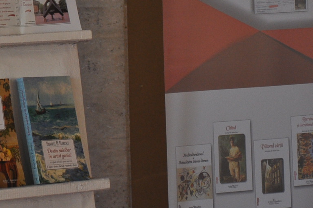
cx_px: -112
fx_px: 2918
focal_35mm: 336
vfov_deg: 4.1
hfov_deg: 6.1
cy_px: 1
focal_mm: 80
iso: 640
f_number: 5.3
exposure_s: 1/60
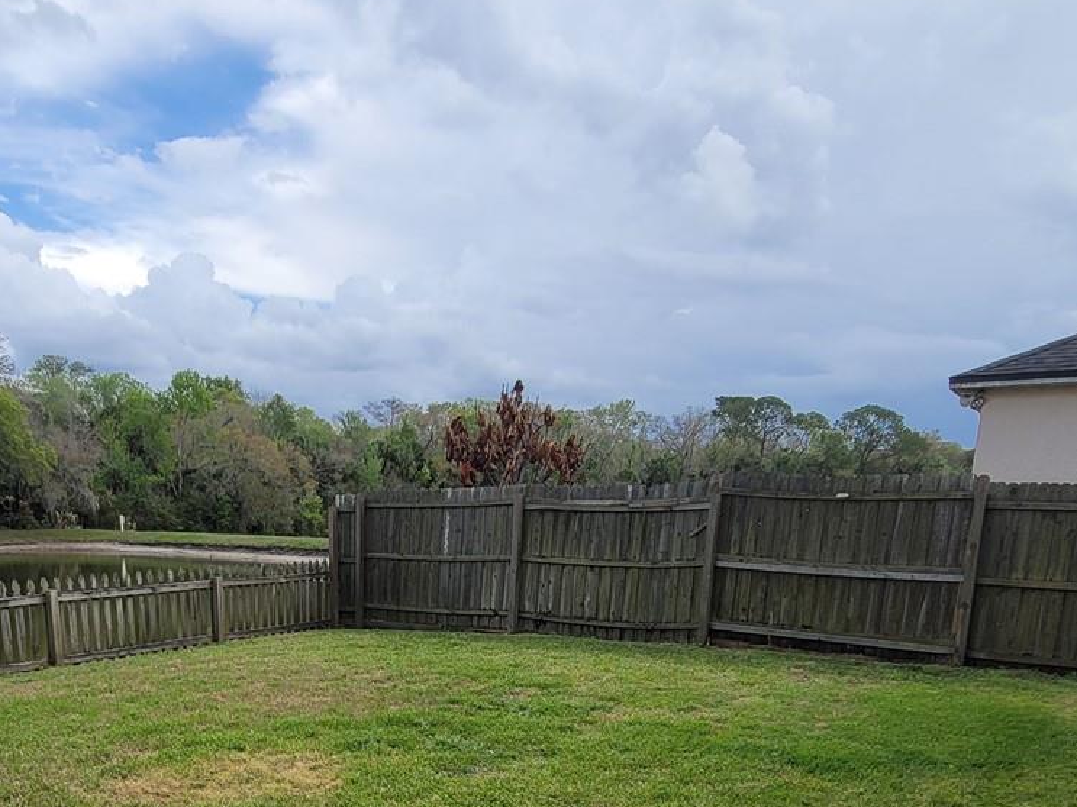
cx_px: 345
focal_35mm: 28
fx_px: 871
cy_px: 714
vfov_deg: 45.4
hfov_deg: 61.7
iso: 64
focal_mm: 2.2
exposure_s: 1/1248
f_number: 2.2
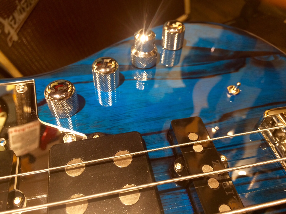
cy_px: 107
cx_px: 143
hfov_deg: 61.7
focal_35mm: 29
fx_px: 240
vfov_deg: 48.2
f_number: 2.2
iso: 80
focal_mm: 4.15
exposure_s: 1/30
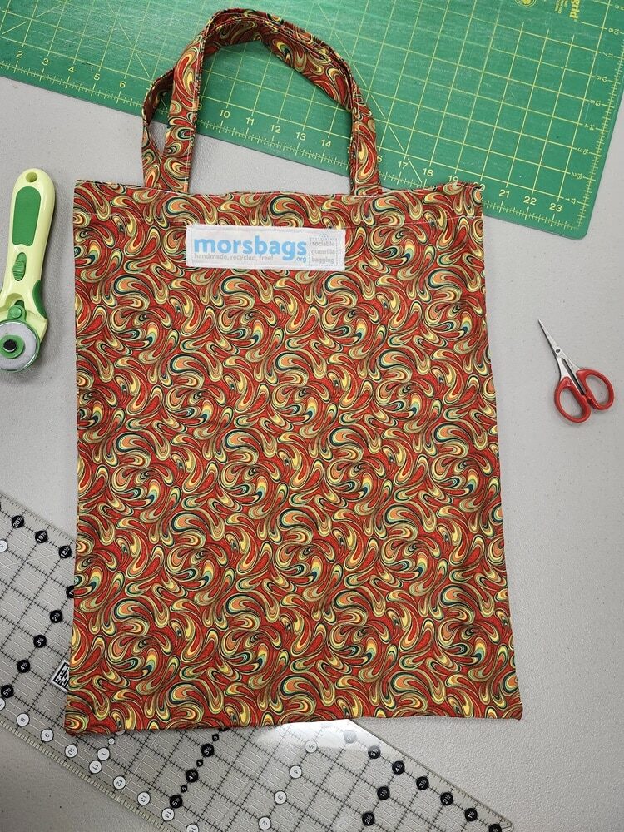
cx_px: 312
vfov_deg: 73.9
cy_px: 416
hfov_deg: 58.9
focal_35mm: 23
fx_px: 553
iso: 500
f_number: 1.8
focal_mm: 5.54
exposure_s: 1/120
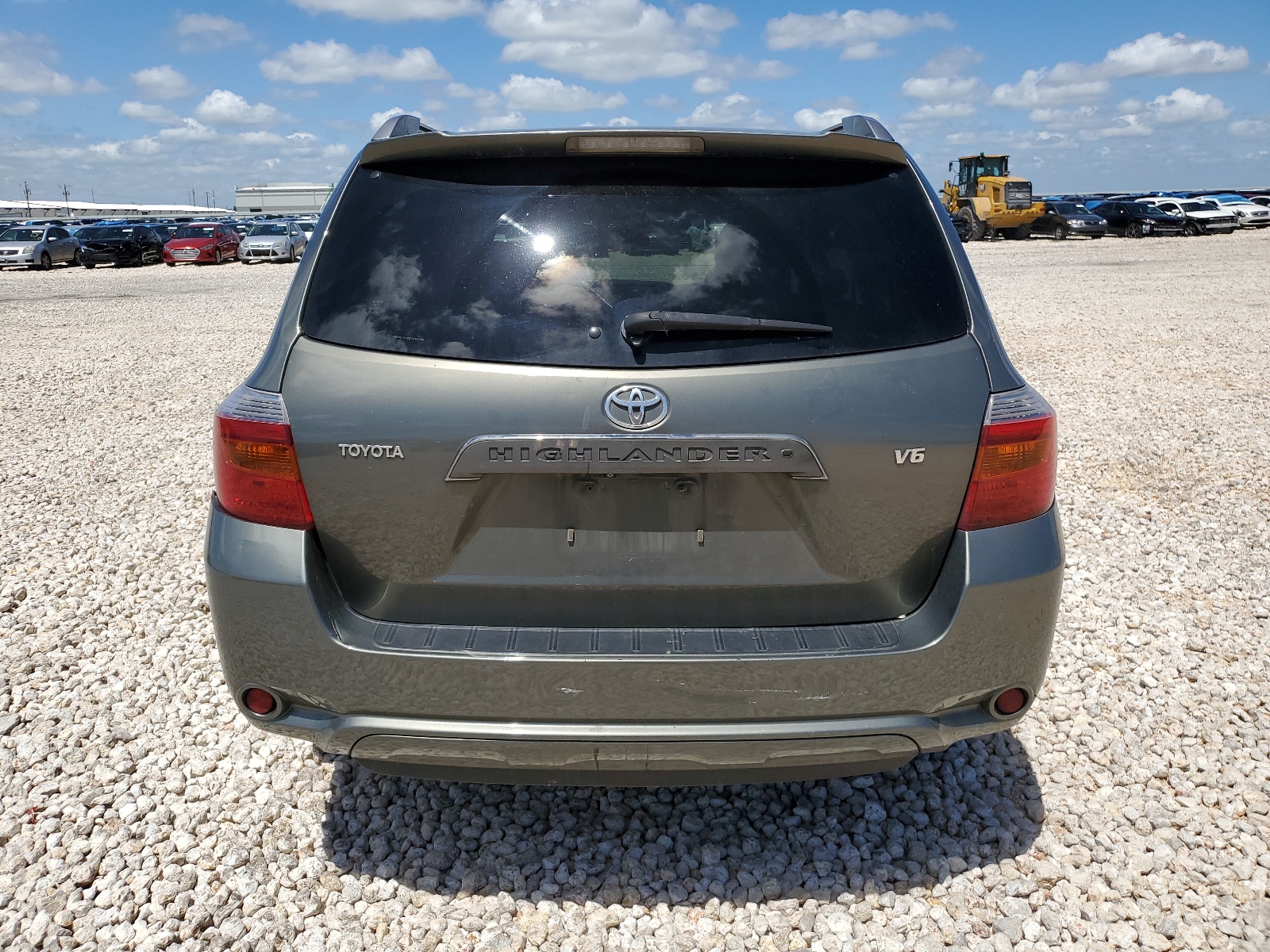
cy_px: 476
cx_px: 635
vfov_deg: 53.1
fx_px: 954
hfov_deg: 67.3
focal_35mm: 26
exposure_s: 1/5000
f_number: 1.5
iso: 50
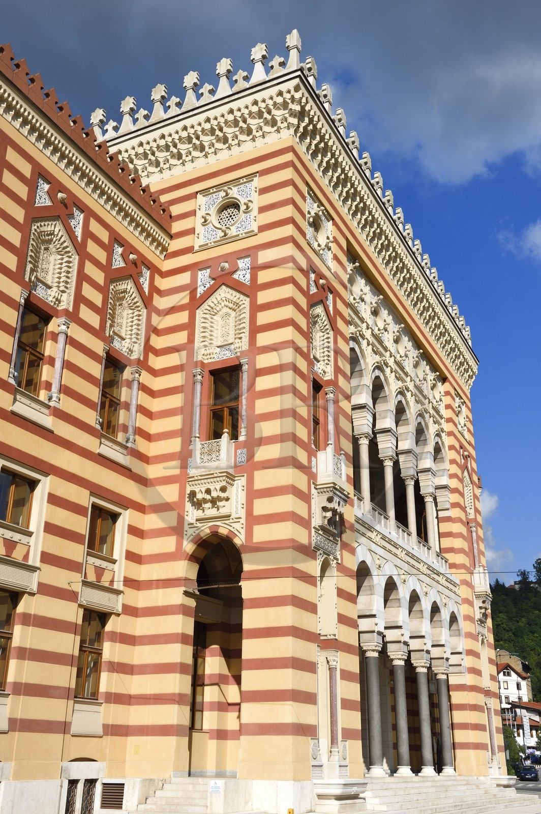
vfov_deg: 53.2
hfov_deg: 36.8
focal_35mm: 36
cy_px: 407
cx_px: 270
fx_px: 813
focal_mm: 36
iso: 200
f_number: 14
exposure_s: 1/250
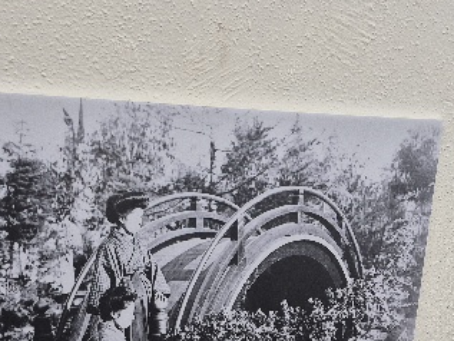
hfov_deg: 33.0
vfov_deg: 24.6
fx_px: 761
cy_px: 302
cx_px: 298
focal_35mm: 58
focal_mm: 5.4
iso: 64
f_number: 1.8
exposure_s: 1/120
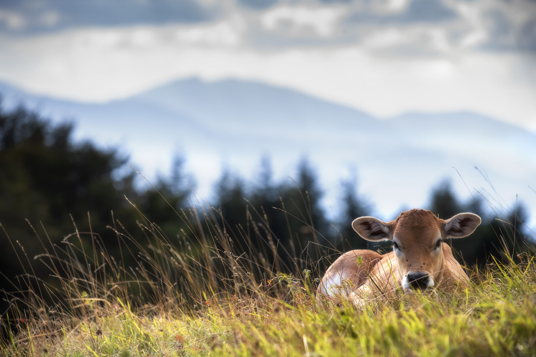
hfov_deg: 12.5
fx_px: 2456
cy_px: 178
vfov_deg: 8.3
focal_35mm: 165
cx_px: 268
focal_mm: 165
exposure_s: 1/320
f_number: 4
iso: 64
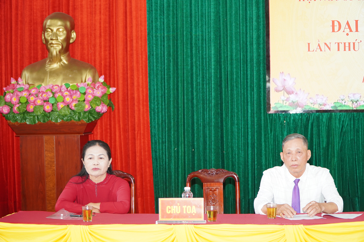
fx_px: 773
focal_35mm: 76
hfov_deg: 26.5
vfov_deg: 17.8
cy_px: 121
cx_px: 182
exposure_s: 1/80
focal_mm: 51
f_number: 4
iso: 1000
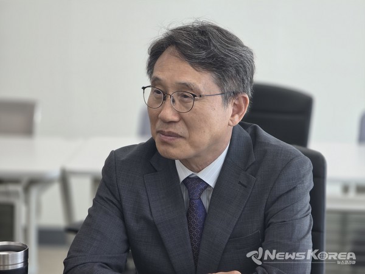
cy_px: 137
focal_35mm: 115
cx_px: 182
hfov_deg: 17.1
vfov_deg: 12.9
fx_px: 1213
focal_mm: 18.6
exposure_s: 1/60
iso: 64
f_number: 3.4
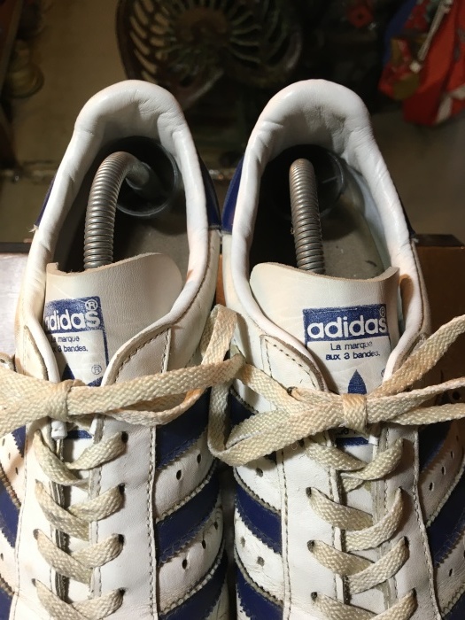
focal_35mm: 29
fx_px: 519
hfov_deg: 48.2
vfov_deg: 61.7
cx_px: 232
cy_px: 310
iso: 64
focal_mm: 4.15
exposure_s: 1/30
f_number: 2.2
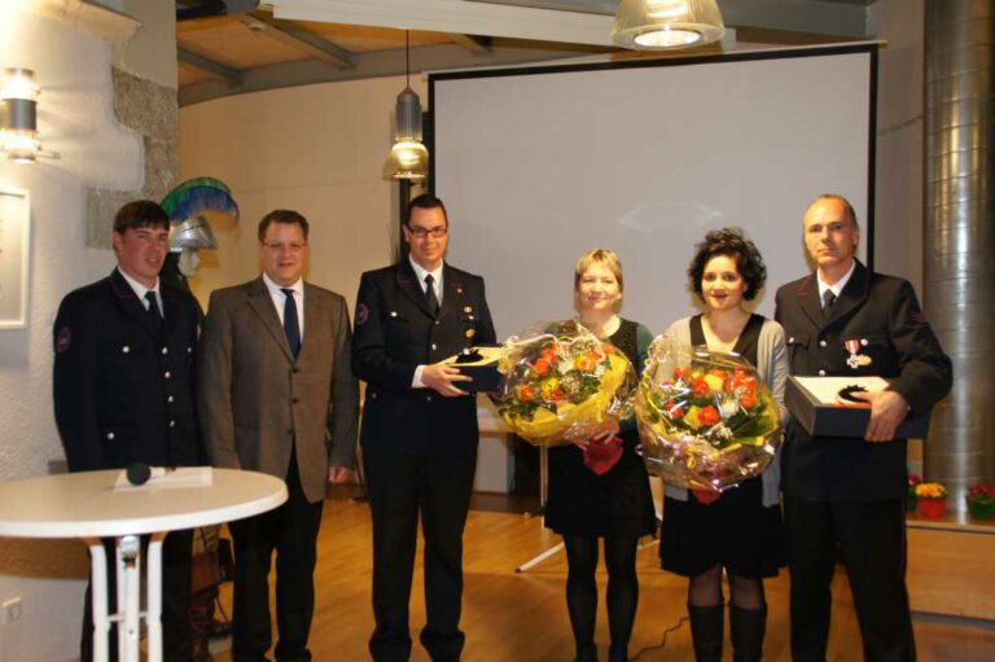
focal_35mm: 39
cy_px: 331
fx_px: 1077
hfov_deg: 49.6
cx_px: 498
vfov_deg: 34.2
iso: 400
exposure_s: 1/60
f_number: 4
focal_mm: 26
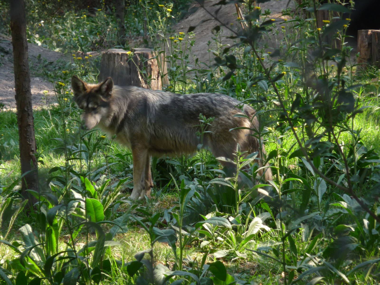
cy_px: 142
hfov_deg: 7.1
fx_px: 3074
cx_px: 190
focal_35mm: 280
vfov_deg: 5.3
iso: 125
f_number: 4.9
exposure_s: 1/60
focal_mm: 47
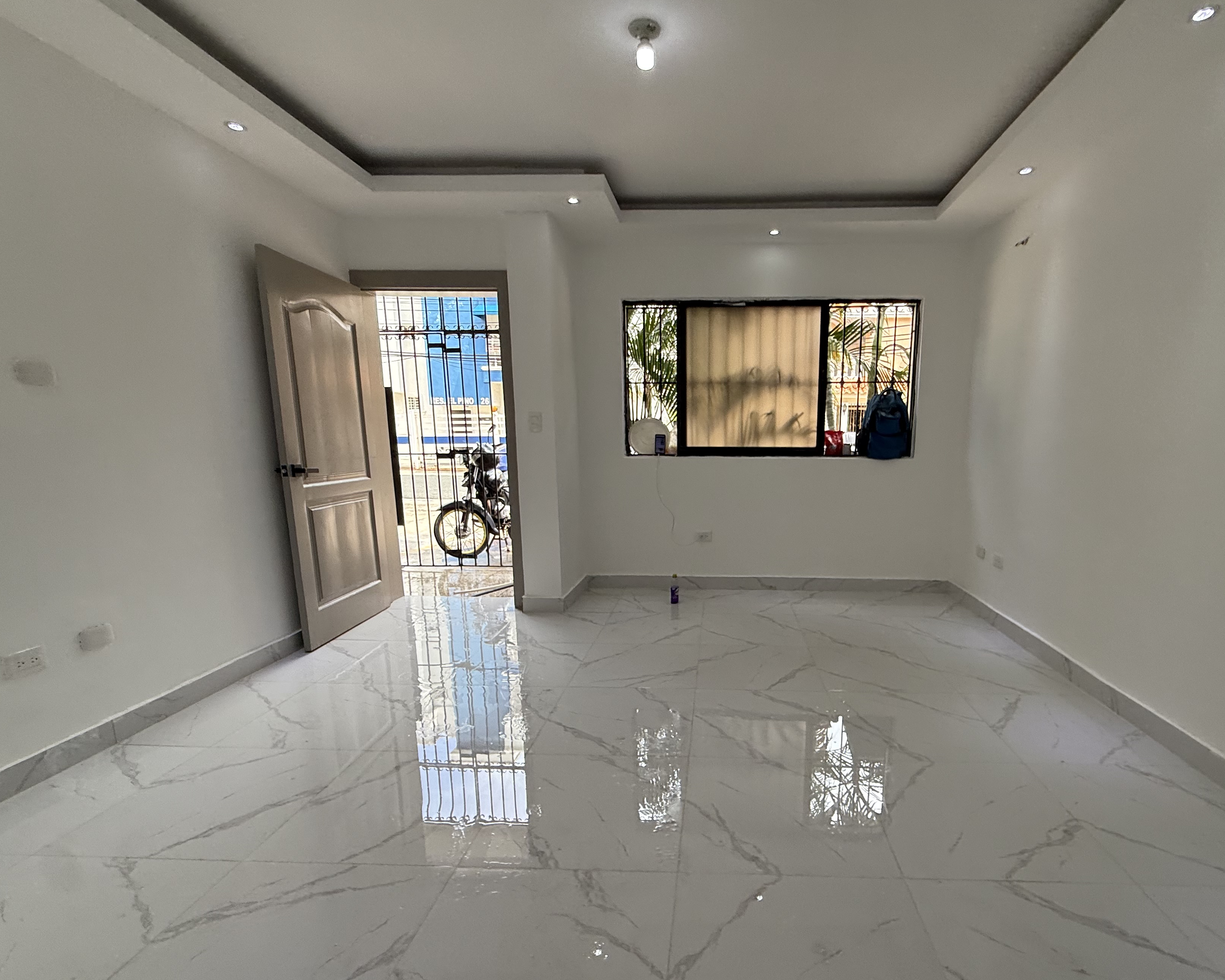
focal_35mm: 17
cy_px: 551
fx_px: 616
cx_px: 703
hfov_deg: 89.0
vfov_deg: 76.6
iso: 64
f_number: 2.2
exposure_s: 1/175
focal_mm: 2.22
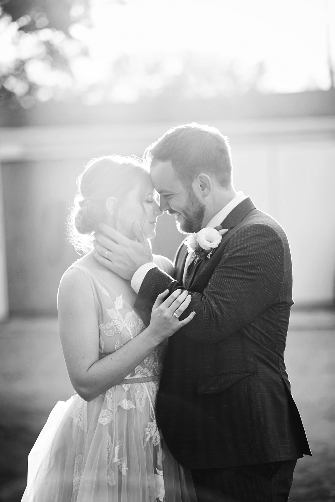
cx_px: 168
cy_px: 251
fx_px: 1185
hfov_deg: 16.1
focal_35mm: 85
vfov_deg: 23.9
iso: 200
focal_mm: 85
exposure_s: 1/2000
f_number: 2
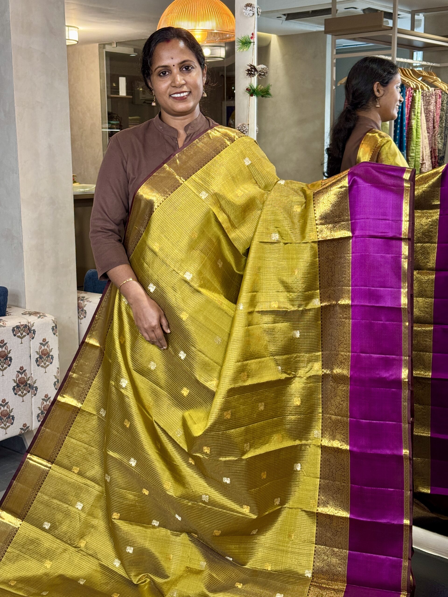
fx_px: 828
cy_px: 298
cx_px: 224
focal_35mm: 48
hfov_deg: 30.3
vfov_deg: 39.7
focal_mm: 6.76
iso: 125
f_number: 1.78
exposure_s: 1/100
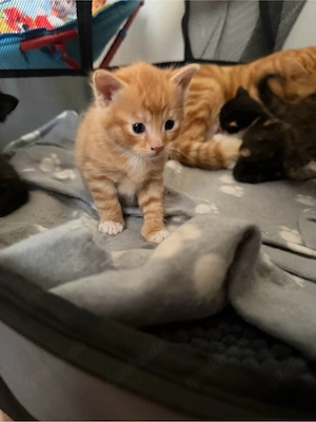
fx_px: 292
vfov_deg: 71.6
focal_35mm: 24
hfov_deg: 56.8
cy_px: 211
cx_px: 158
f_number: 1.78
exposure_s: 1/30
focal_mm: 6.76
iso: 1000
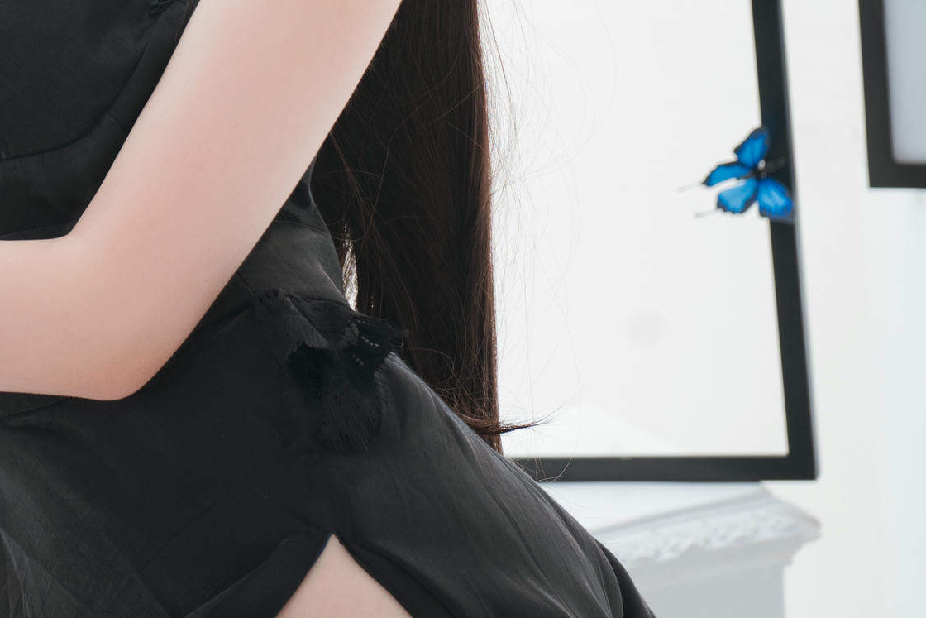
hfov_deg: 13.6
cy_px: 129
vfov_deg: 9.1
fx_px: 3859
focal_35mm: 150
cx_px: 190
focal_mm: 56
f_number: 5.6
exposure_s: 1/100
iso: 125
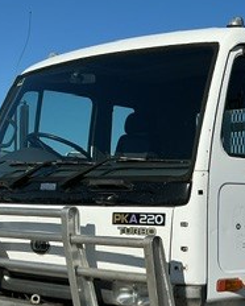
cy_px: 256
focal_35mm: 78
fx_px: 706
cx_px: 275
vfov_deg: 24.0
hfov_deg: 18.8
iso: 25
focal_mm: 3
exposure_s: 1/3125
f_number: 1.8
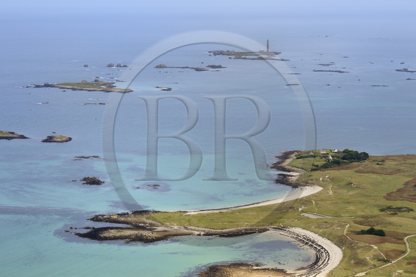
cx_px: 208
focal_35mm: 86
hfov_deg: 23.7
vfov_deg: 15.9
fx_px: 993
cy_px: 138
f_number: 9
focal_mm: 86
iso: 800
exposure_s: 1/1000
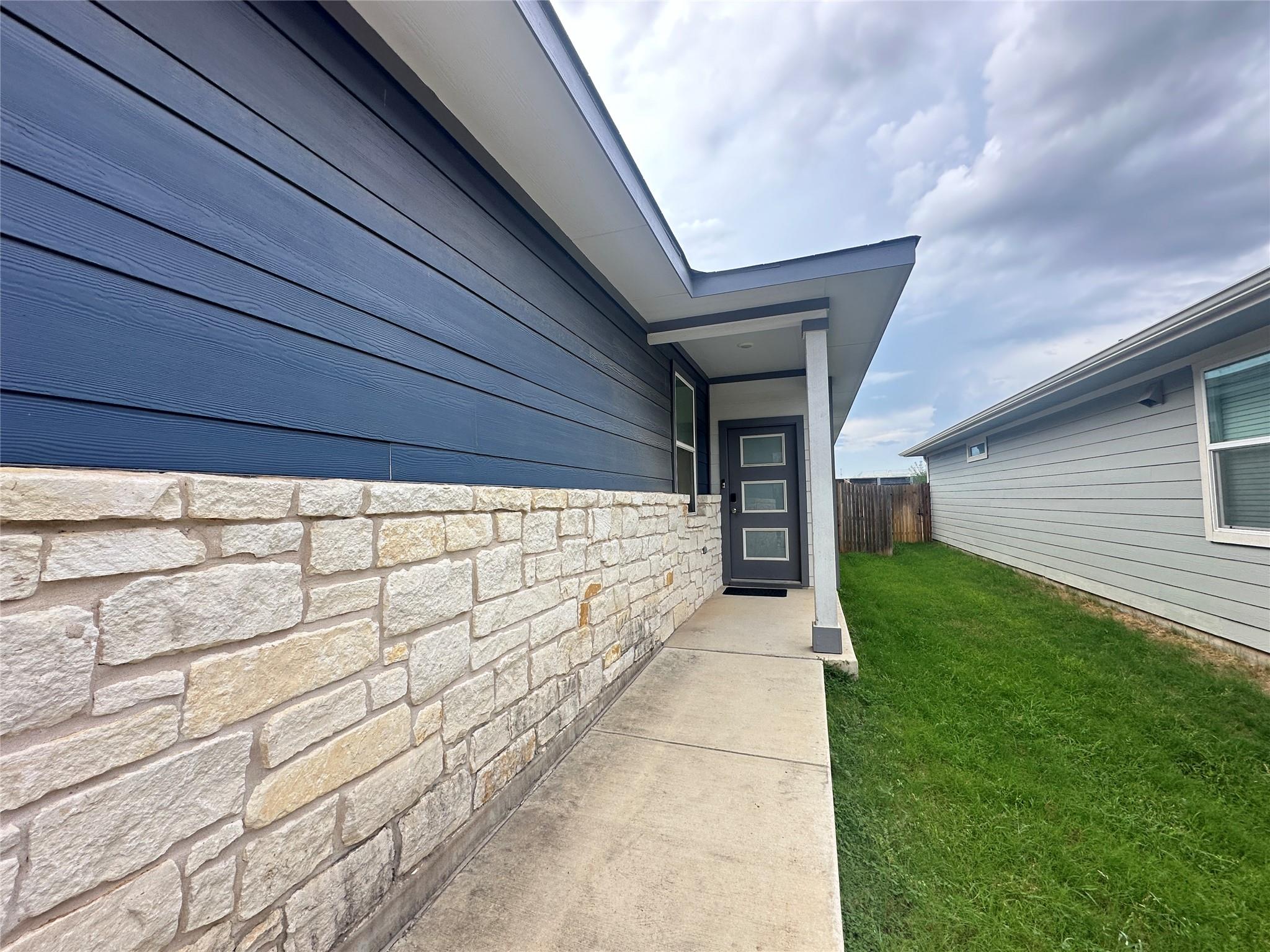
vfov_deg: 85.7
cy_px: 476
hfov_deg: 102.1
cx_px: 635
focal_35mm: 14
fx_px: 514
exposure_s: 1/103
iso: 40
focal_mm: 2.22
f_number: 2.2
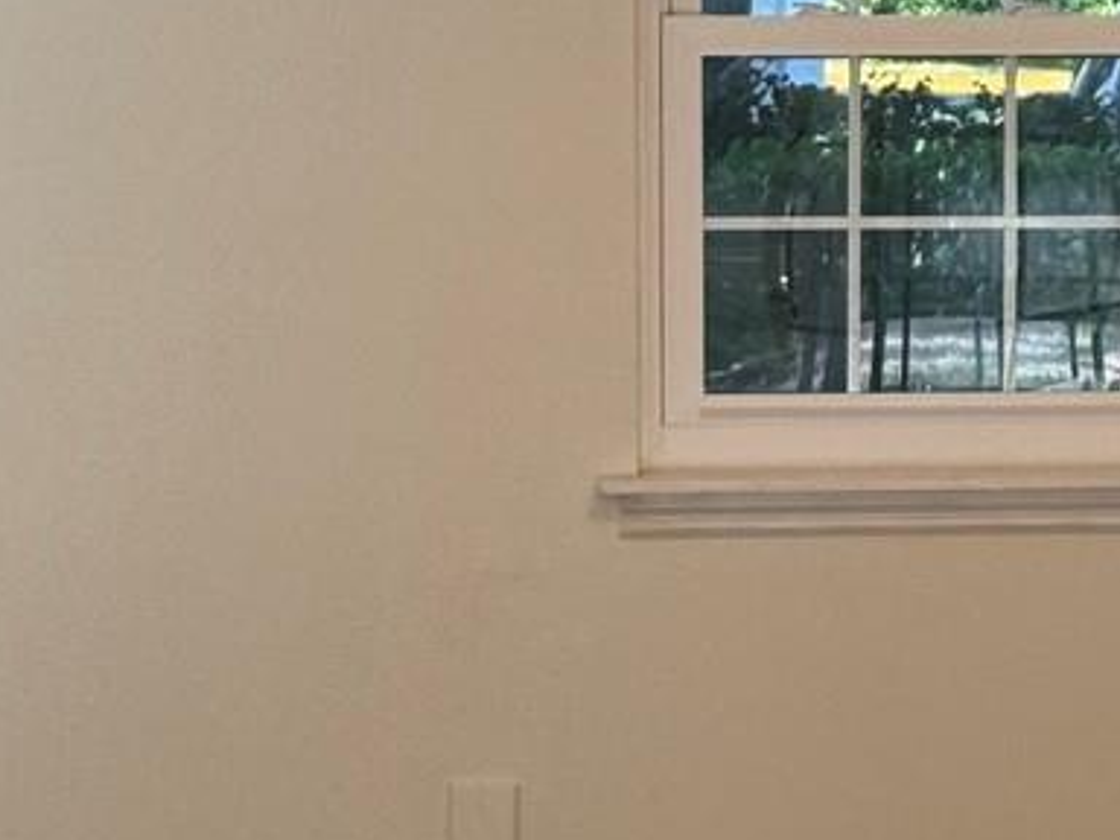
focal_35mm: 200
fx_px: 6471
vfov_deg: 7.4
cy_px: 315
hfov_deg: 9.8
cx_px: 1003
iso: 64
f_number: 1.78
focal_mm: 6.76
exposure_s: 1/181
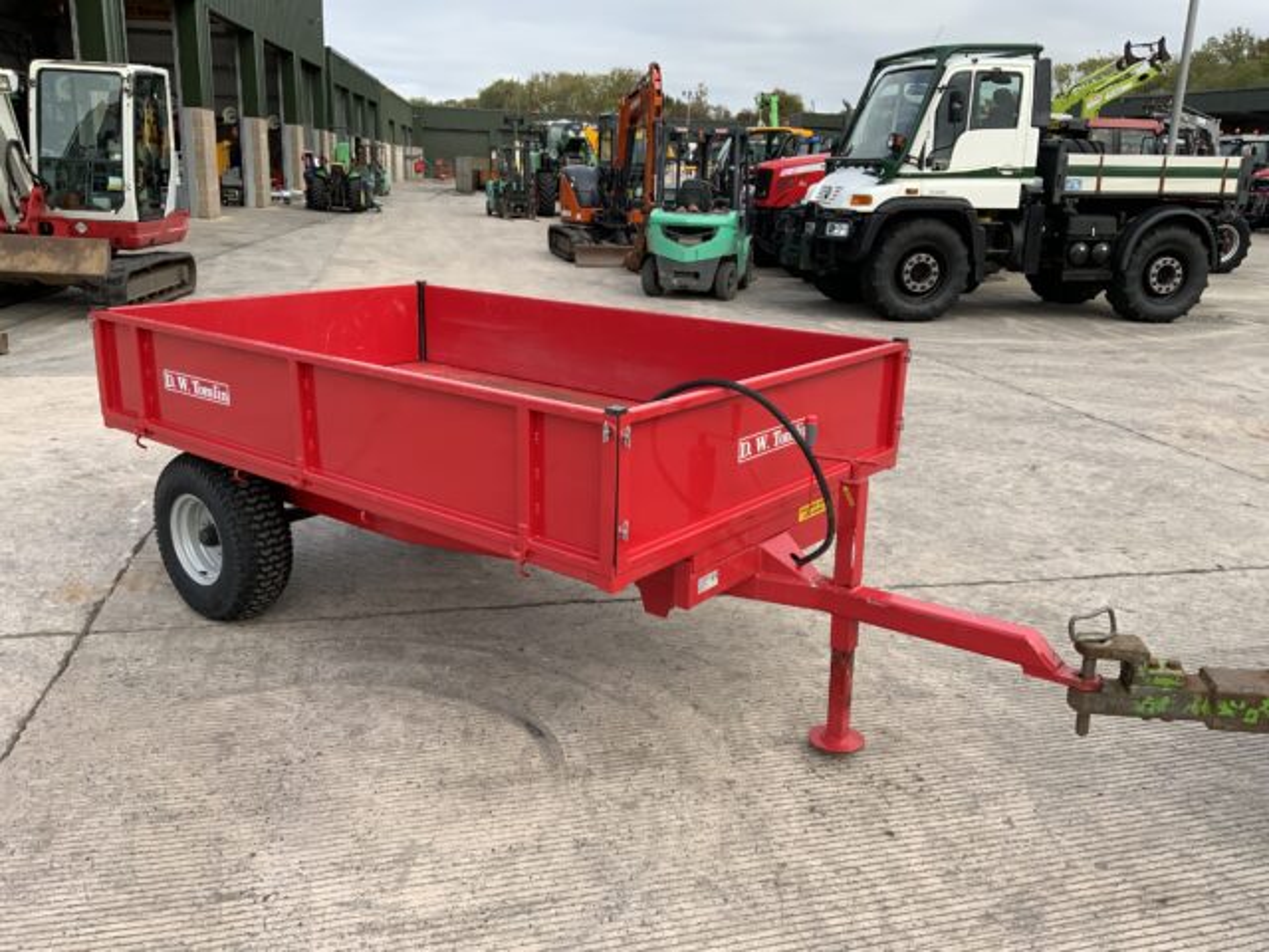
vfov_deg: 48.2
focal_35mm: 29
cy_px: 476
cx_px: 634
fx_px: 1063
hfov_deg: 61.7
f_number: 1.8
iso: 16
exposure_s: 1/419
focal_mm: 3
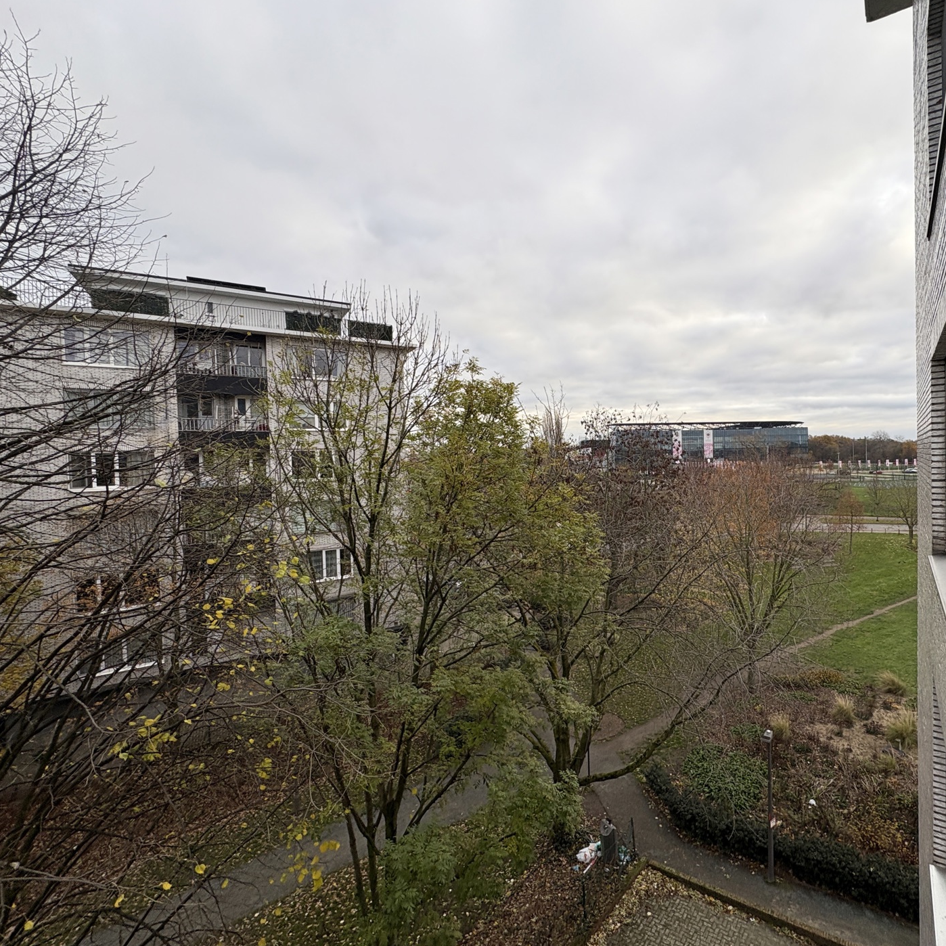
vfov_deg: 84.0
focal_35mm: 17
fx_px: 526
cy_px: 469
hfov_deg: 82.4
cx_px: 592
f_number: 2.2
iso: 40
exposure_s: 1/248
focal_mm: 2.22
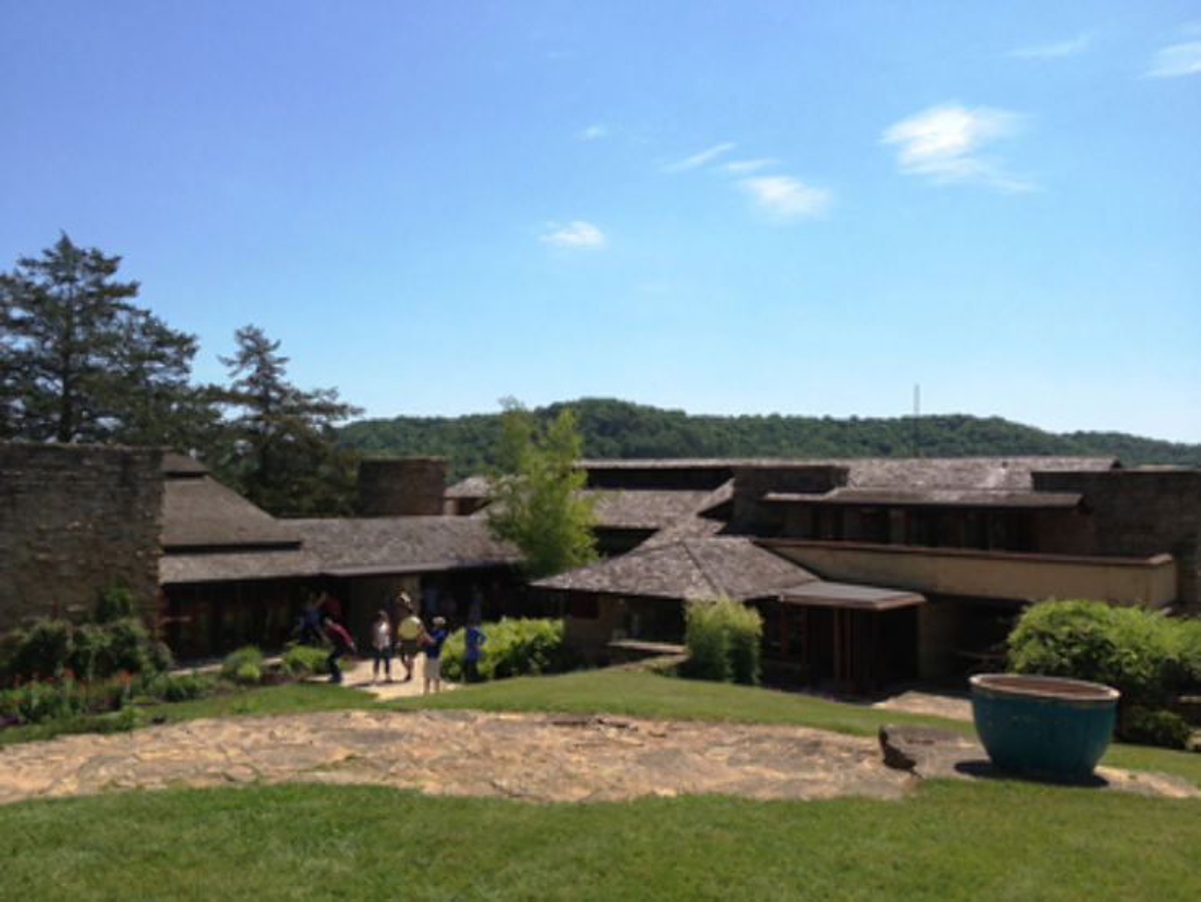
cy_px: 451
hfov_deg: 52.6
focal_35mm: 35
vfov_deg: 40.7
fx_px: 1215
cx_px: 600
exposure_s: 1/1672
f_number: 2.4
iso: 50
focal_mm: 4.28
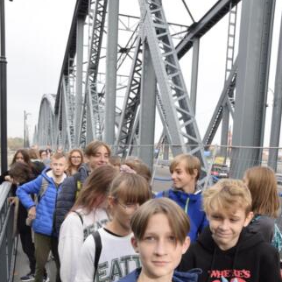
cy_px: 200
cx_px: 140
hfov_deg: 48.9
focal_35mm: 34
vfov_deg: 47.6
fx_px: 310
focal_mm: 17
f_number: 10
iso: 800
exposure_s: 1/400
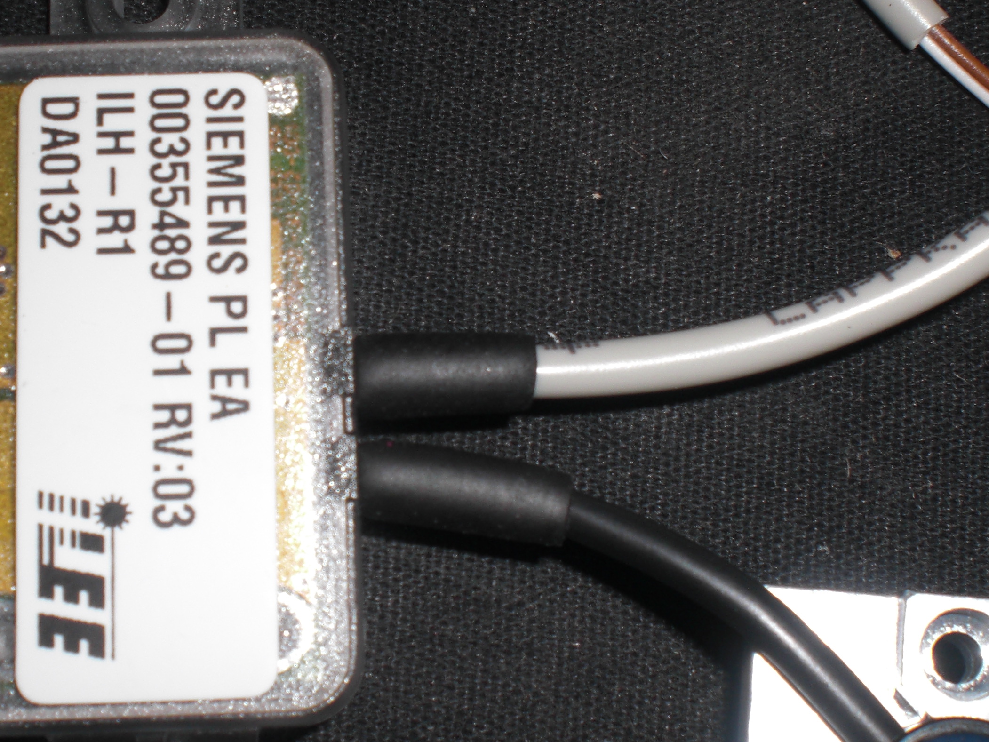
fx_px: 1686
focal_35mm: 59
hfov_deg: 32.7
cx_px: 452
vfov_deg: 24.8
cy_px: 417
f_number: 5.6
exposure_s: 1/60
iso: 64
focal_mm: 6.3
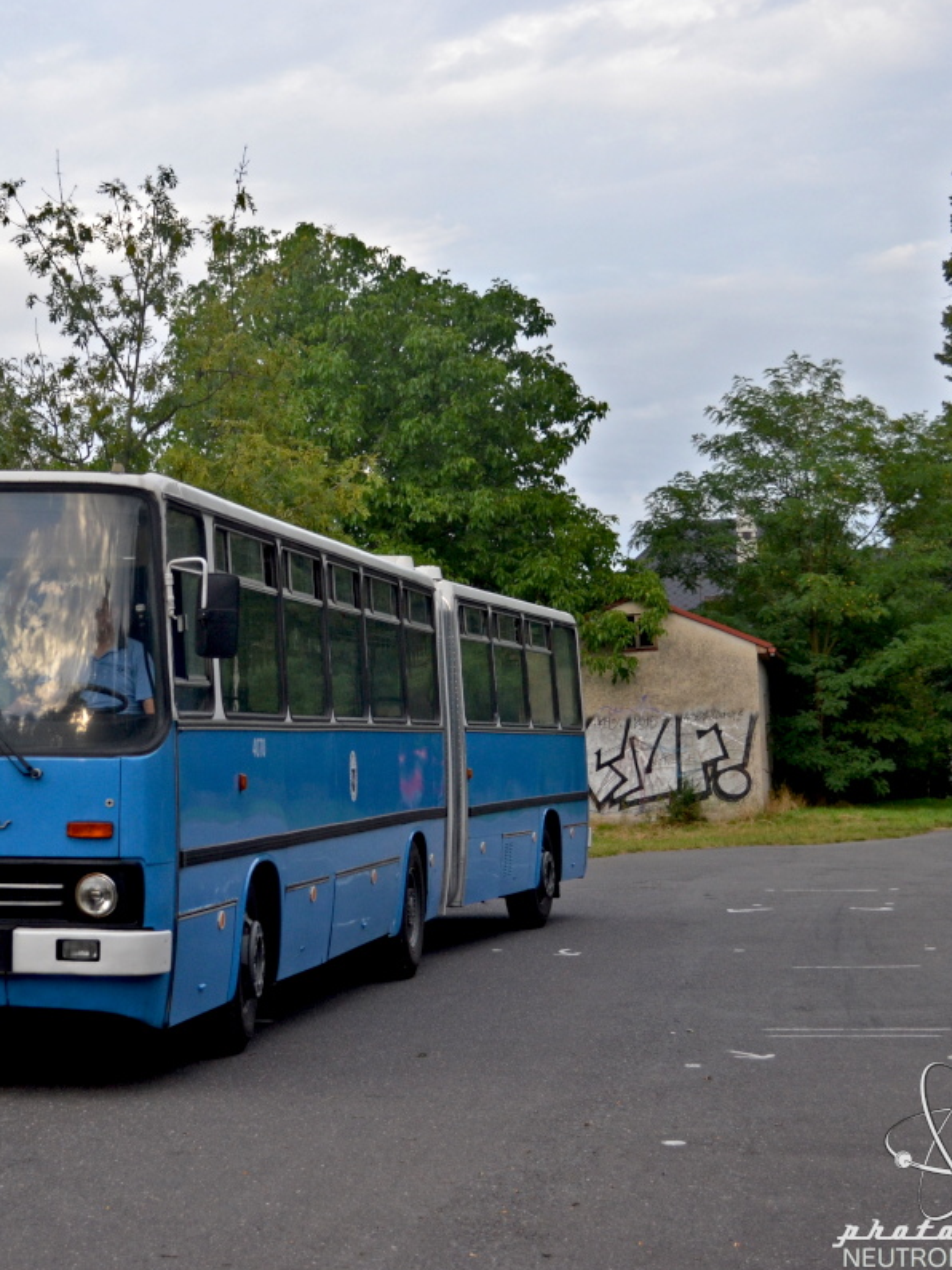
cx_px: 153
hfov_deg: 19.6
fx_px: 2714
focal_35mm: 74
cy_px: 637
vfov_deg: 26.3
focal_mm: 34
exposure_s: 1/500
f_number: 5
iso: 400
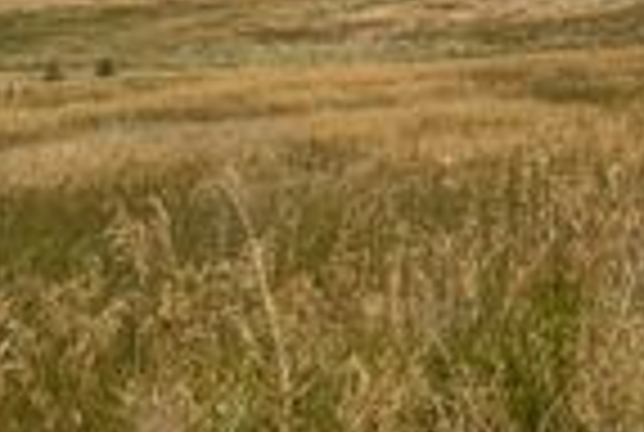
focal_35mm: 75
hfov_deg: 26.2
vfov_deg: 17.9
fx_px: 1344
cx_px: 561
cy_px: 16
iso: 80
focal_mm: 6.76
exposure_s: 1/6410
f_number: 1.78
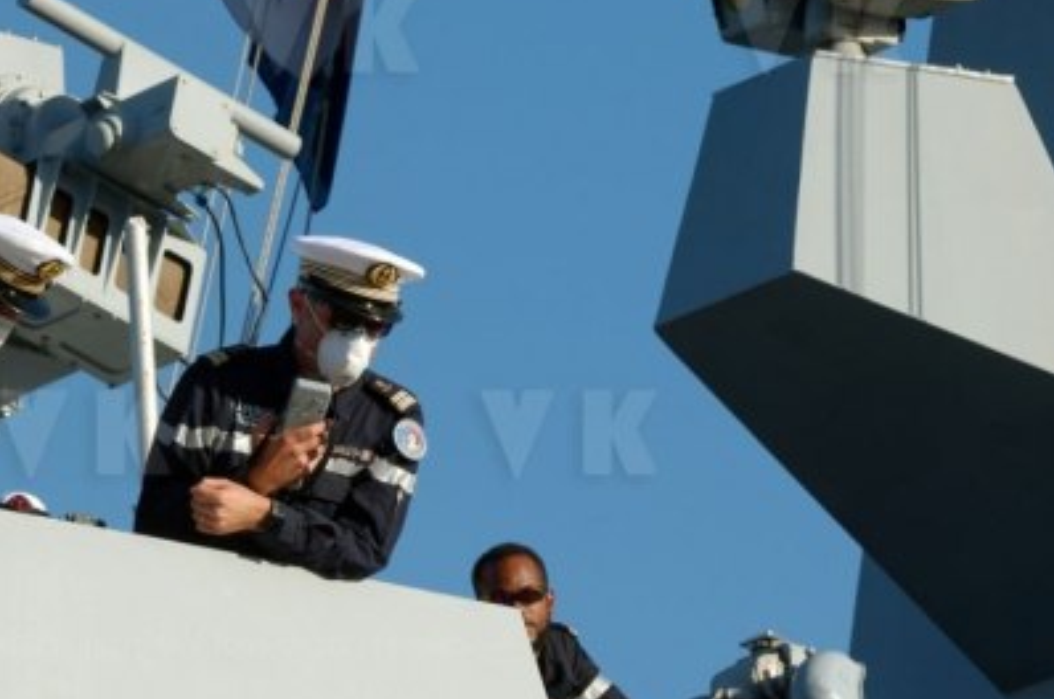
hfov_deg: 5.3
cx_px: 79
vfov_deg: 3.5
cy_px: 111
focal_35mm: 392
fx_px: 11458
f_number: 8
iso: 100
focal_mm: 130
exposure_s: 1/400
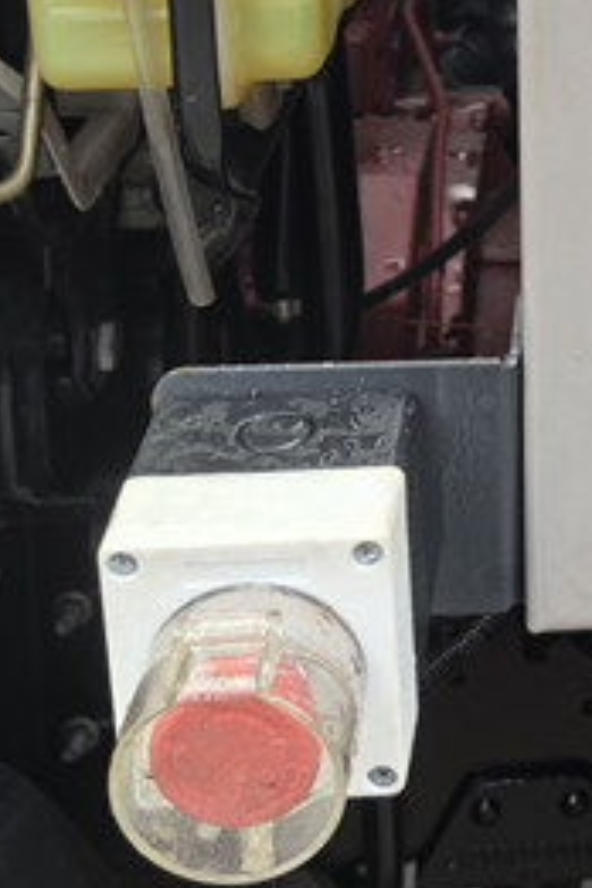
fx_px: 2121
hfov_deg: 15.1
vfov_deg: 22.4
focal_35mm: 86
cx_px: 779
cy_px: -71
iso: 50
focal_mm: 5.75
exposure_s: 1/200
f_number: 2
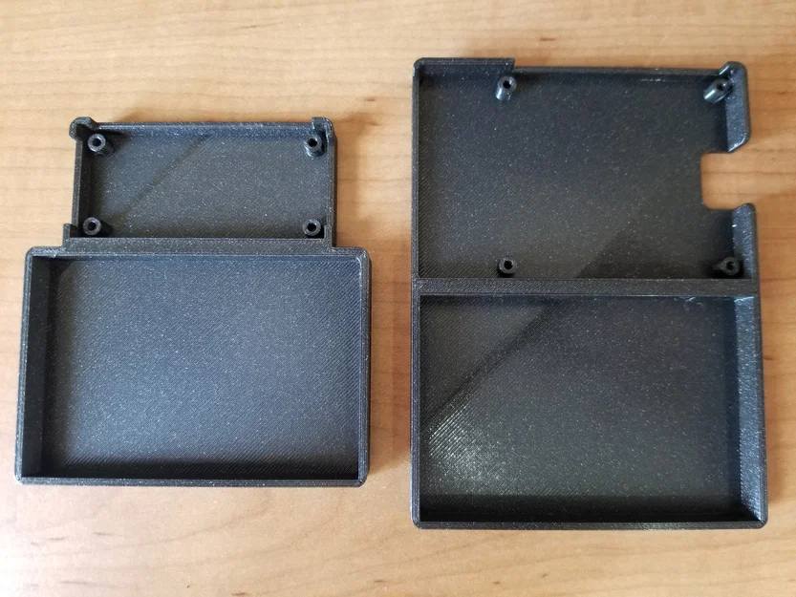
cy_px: 298
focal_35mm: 26
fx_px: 598
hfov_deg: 67.3
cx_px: 398
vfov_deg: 53.1
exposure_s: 1/30
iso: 200
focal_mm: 4.3
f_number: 1.7
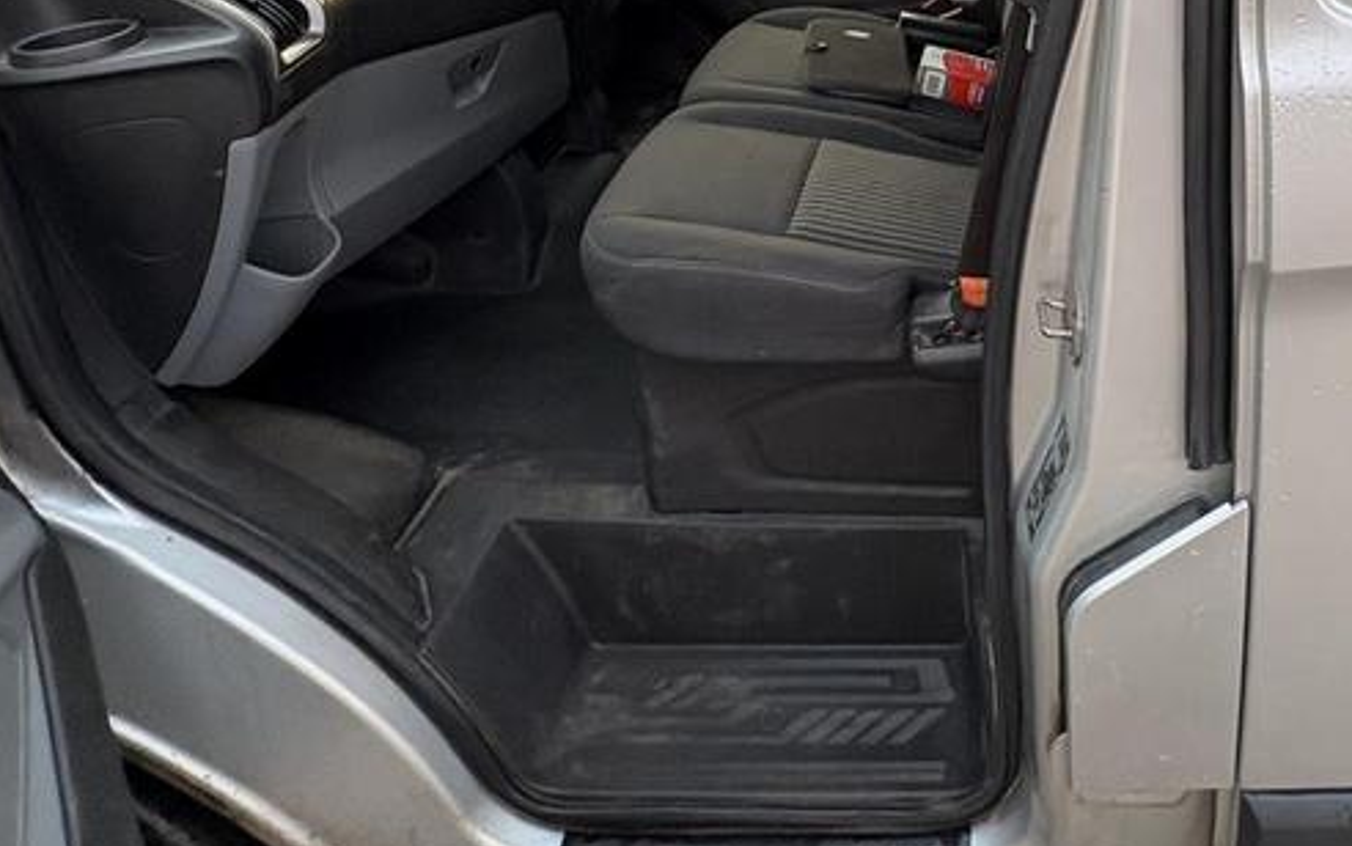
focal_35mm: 27
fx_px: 995
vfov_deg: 41.0
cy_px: 27
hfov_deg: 65.9
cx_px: 940
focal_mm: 2.22
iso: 250
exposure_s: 1/84
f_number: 2.2
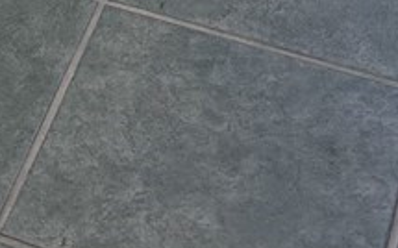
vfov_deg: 5.4
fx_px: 1973
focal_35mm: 182
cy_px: -1009
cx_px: -250
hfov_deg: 11.0
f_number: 1.78
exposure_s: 1/120
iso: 200
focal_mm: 6.76
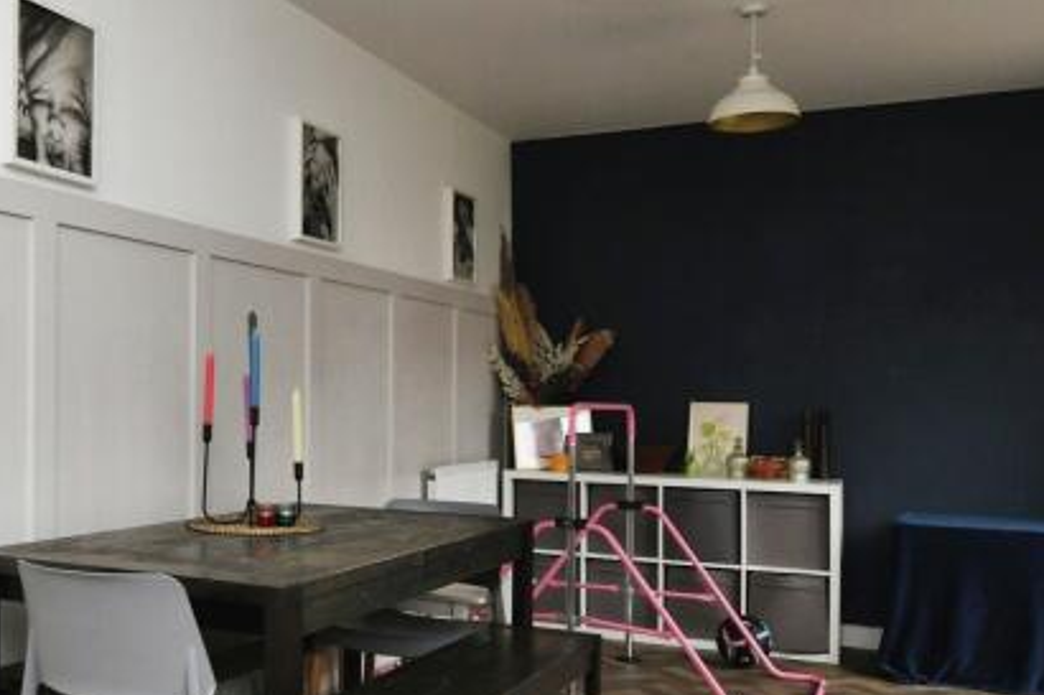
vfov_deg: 33.4
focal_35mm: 40
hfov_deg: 46.6
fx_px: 1159
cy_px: 378
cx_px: 255
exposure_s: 1/60
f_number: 11
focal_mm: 16
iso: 800
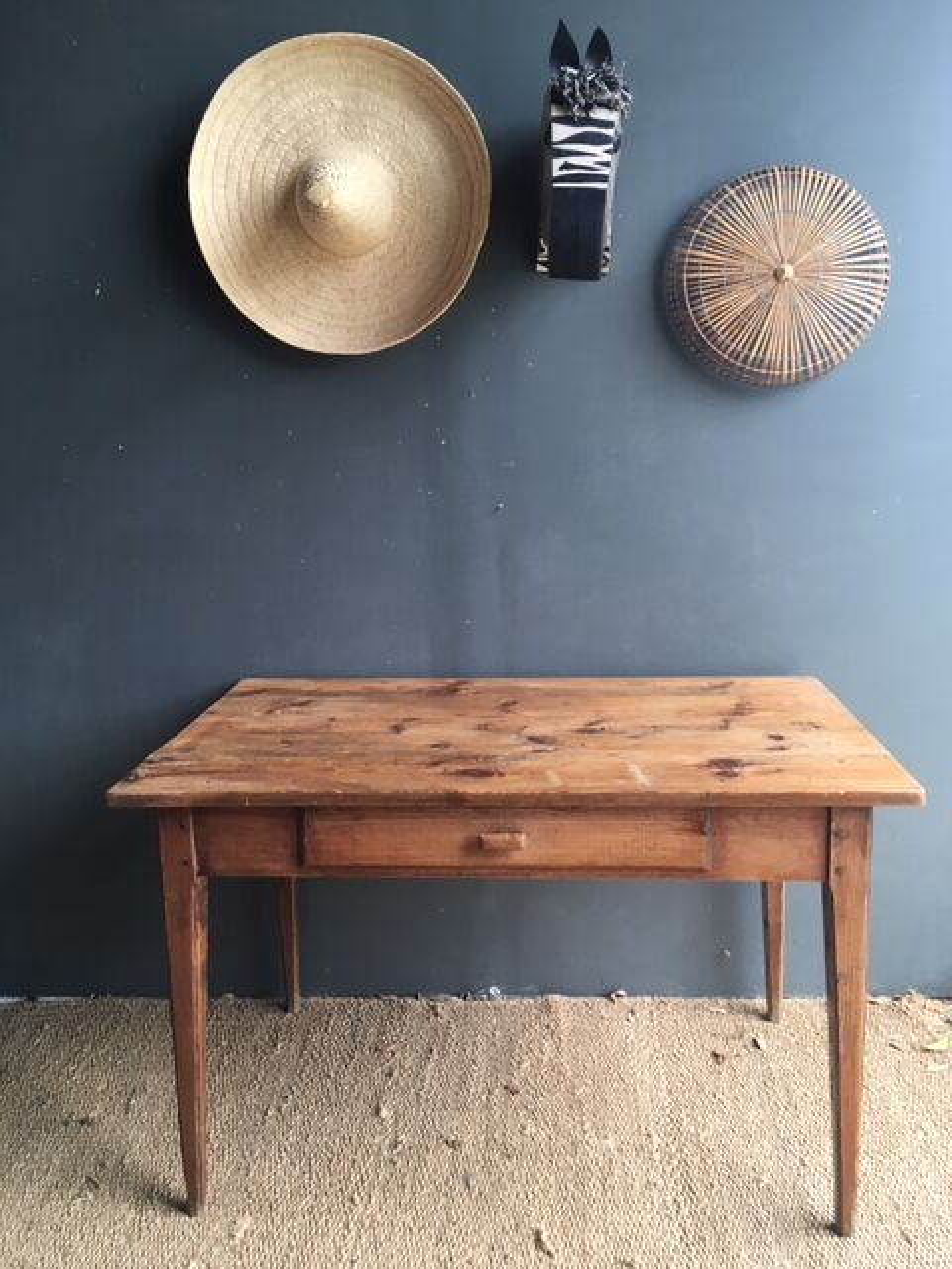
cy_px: 634
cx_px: 476
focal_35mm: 29
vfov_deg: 61.7
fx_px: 1063
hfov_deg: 48.2
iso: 32
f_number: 2.2
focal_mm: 4.15
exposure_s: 1/33
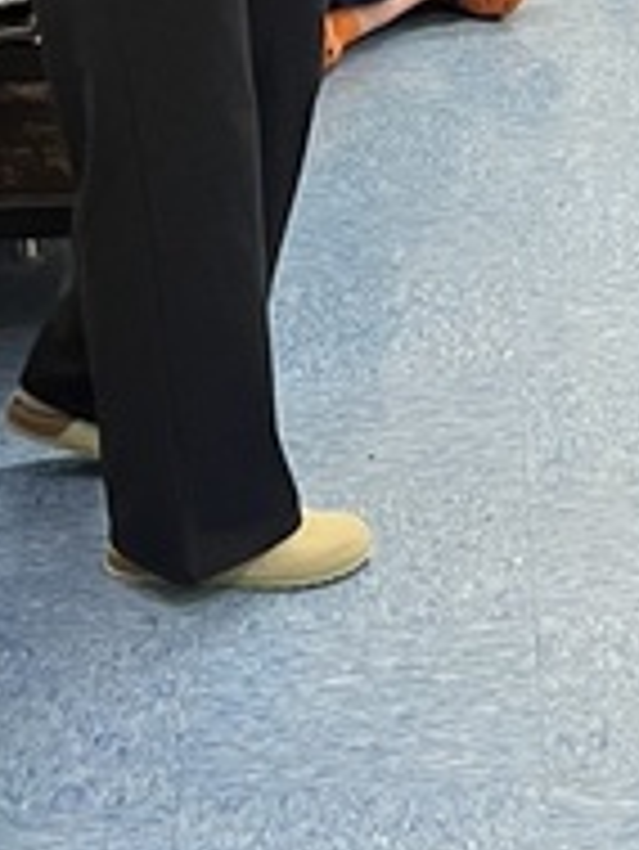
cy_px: 247
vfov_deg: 14.0
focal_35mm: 141
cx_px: 814
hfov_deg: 10.3
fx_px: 3467
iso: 100
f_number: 1.5
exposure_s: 1/60
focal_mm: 5.7
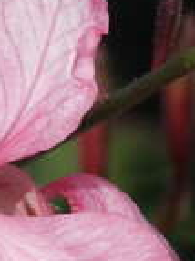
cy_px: 275
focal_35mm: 934
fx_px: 7026
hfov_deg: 1.6
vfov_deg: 2.1
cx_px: -78
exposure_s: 1/250
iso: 100
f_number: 9.5
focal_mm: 50.69
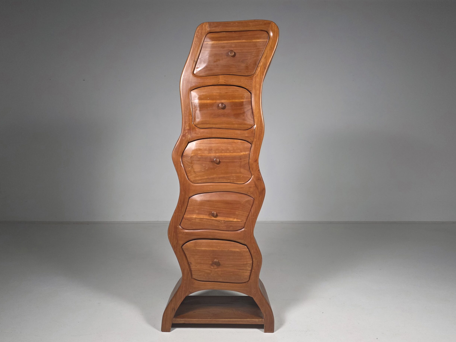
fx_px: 316
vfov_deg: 56.8
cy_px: 176
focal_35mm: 24
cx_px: 227
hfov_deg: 71.6
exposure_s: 1/101
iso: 320
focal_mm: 6.3
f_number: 1.7
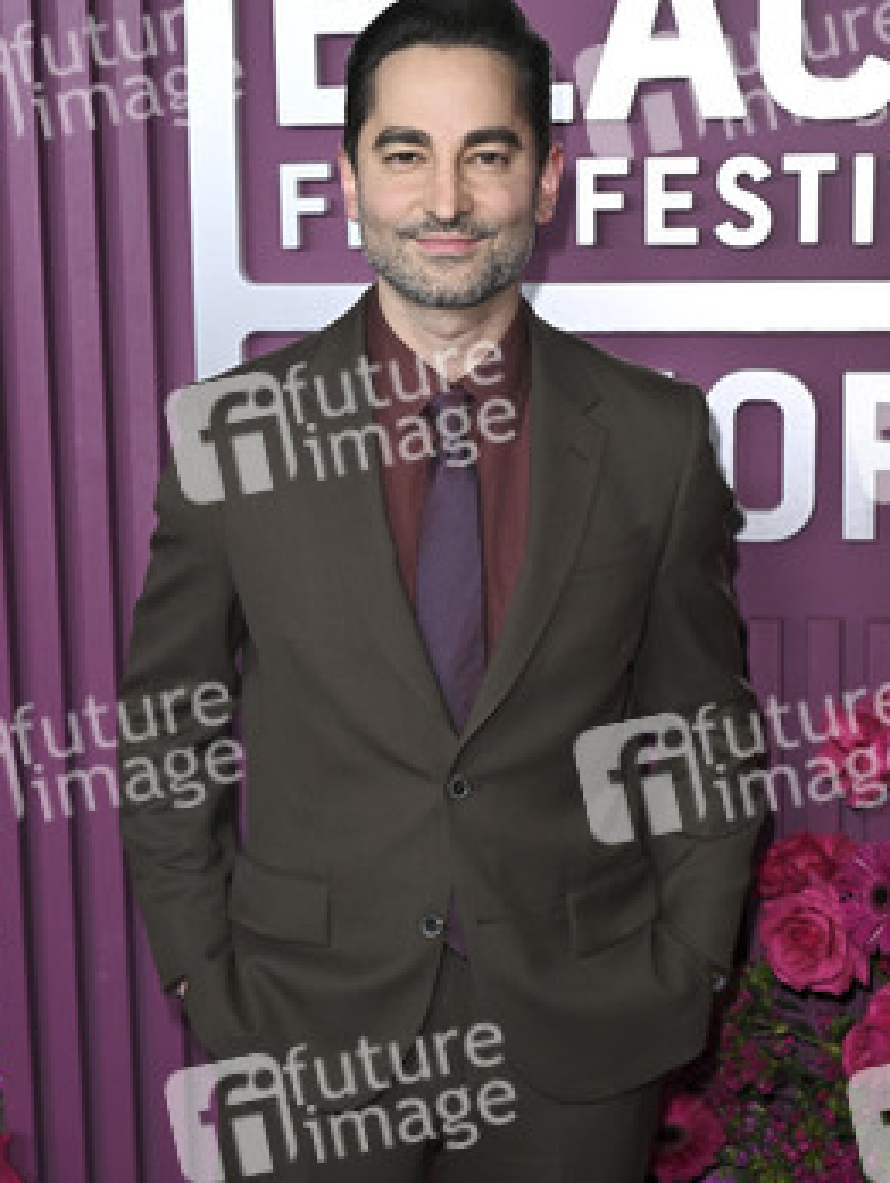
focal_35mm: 73
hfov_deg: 20.2
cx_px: 440
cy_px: 593
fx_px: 2498
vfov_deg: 26.6
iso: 2500
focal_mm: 66
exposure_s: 1/320
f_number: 6.3
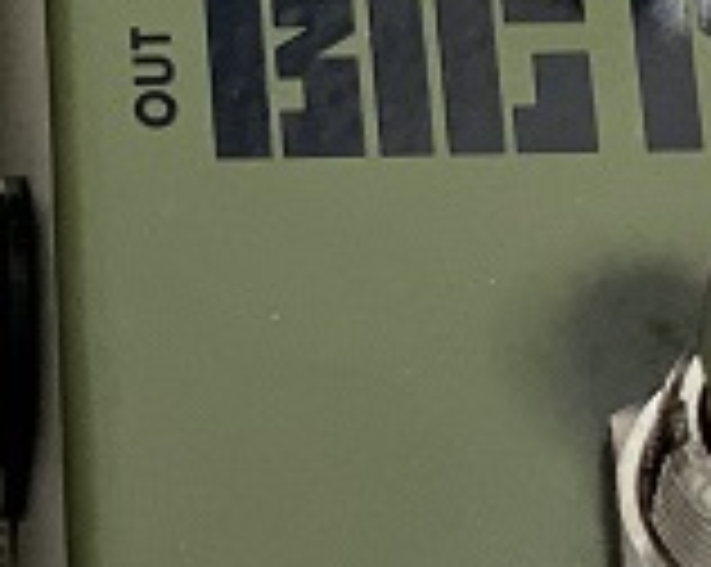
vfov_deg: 4.8
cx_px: -144
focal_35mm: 324
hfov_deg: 5.9
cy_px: 220
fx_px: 6809
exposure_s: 1/33
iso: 200
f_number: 2
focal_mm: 6
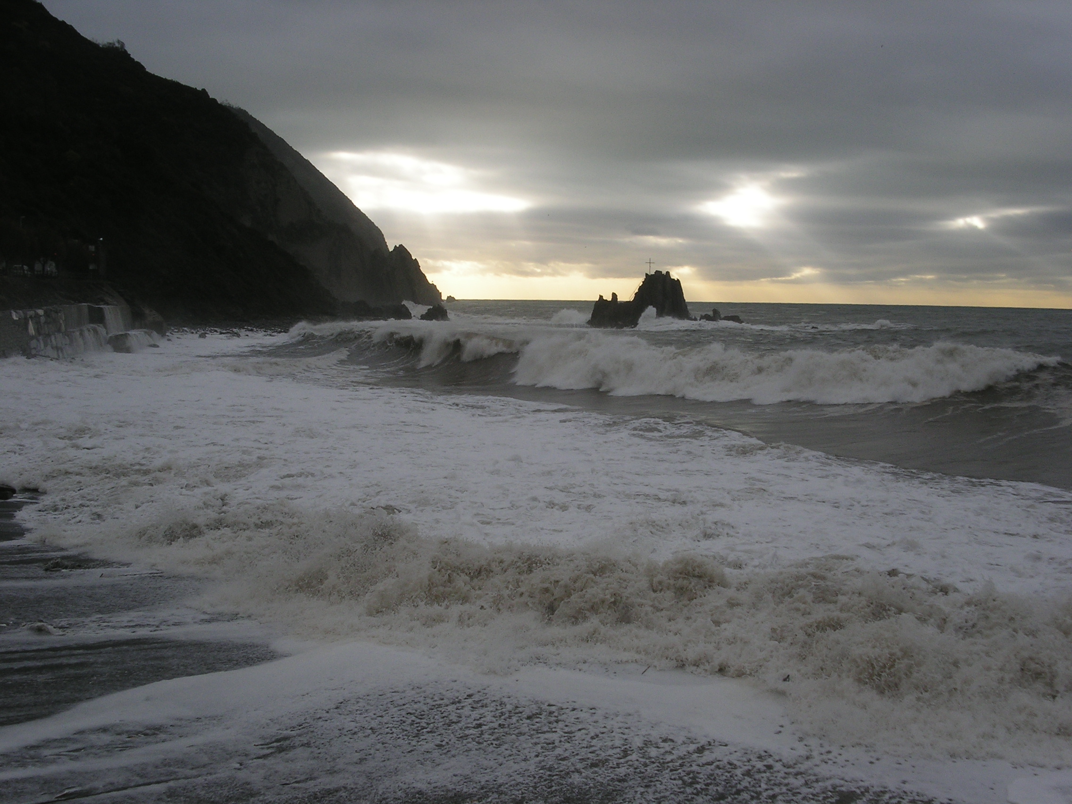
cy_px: 402
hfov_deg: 49.0
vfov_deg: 37.7
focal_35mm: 38
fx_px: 1177
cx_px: 536
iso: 100
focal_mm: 7.8
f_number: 5.6
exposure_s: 1/350
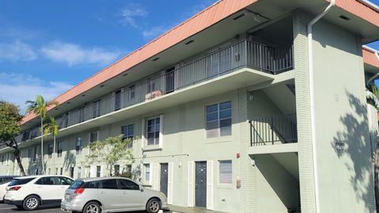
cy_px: 112
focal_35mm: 34
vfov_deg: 34.7
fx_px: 342
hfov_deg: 58.0
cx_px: 197
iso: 20
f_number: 1.8
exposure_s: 1/1145
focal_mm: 7
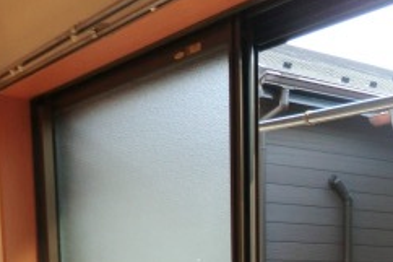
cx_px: 335
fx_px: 720
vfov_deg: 17.9
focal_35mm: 66
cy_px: 415
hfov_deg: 29.6
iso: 80
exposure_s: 1/125
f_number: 3.2
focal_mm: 4.3
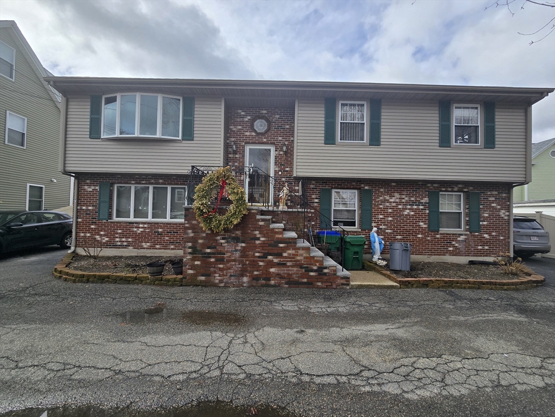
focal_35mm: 13
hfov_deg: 106.2
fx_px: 208
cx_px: 278
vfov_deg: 89.9
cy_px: 208
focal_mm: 2.2
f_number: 2.2
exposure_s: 1/2371
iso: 50
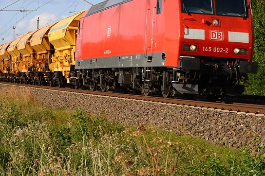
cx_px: 125
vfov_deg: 12.0
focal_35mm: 113
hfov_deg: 18.1
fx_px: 831
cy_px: 25
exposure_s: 1/800
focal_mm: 40
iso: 320
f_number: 7.1
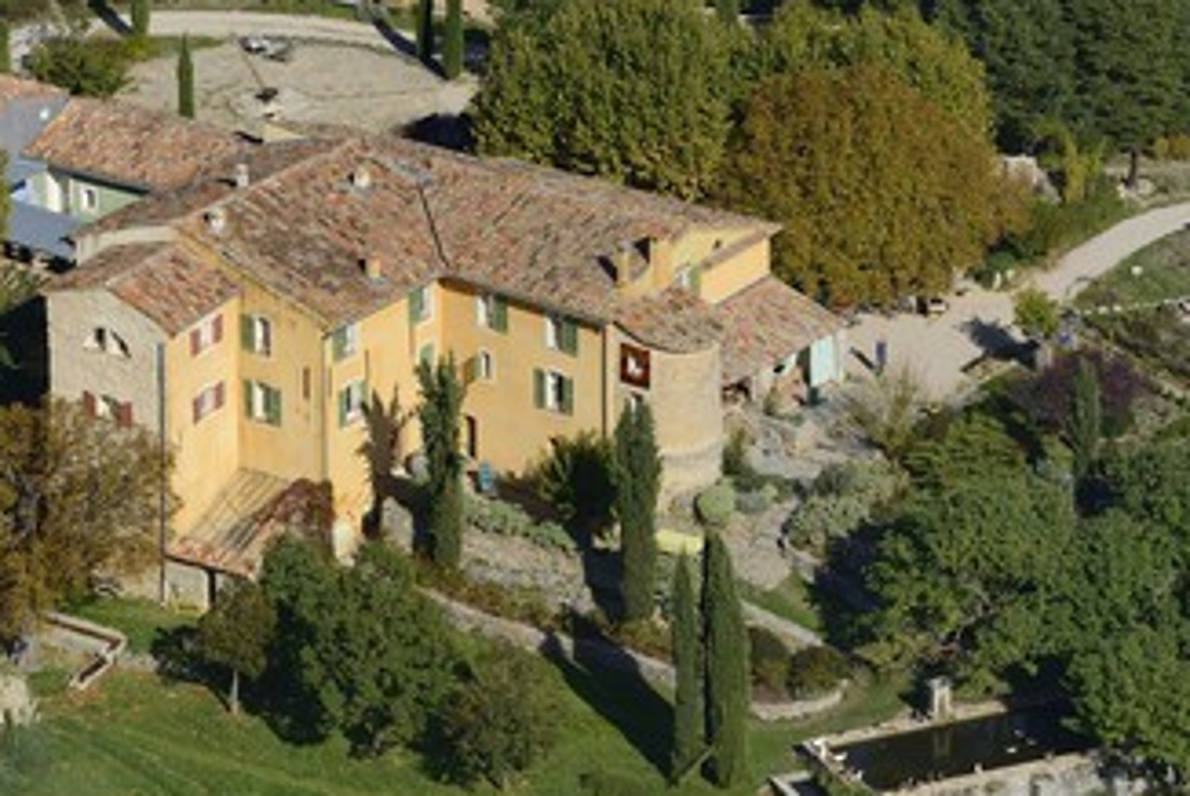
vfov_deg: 5.8
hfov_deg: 8.6
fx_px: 7874
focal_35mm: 238
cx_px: 611
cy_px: 424
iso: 800
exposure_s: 1/1250
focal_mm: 185
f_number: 11
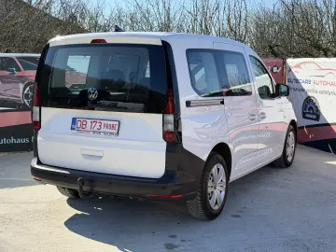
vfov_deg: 30.3
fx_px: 466
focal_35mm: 48
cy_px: 126
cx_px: 168
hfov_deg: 39.7
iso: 64
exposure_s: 1/2342
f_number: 1.78
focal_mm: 6.76
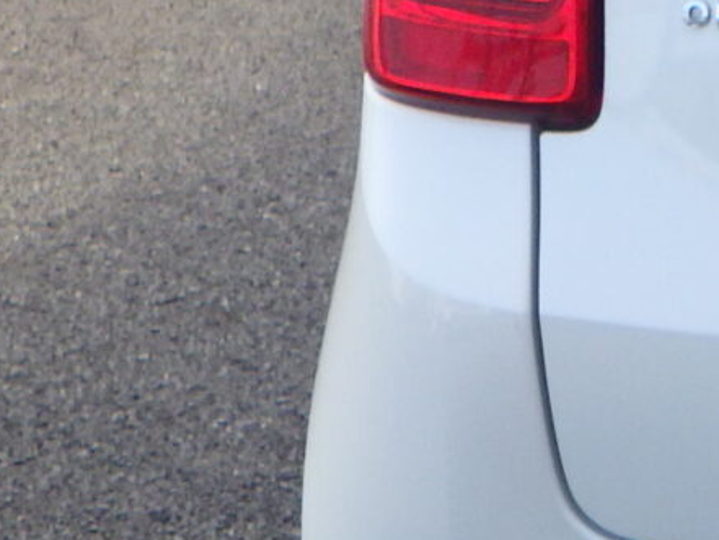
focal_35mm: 130
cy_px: 38
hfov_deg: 13.5
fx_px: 2701
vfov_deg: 11.3
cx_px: 1334
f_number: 4.2
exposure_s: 1/200
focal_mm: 5
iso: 125
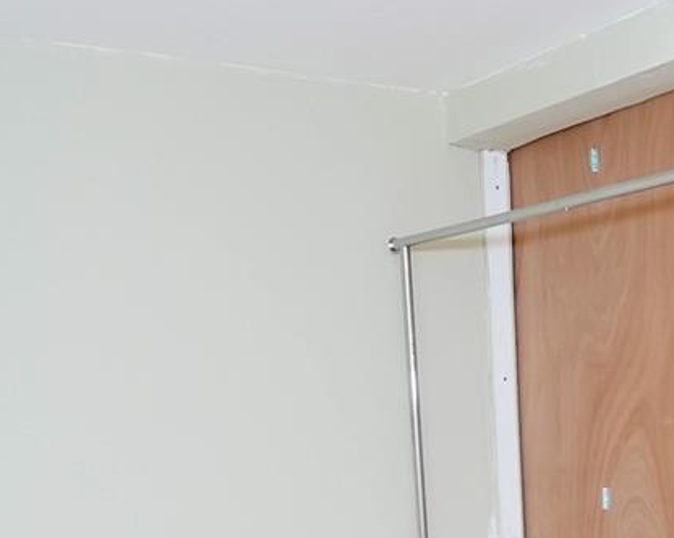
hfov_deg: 25.1
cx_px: 591
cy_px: 790
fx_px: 1475
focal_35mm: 74
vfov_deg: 18.5
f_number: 1.8
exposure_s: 1/320
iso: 500
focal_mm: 11
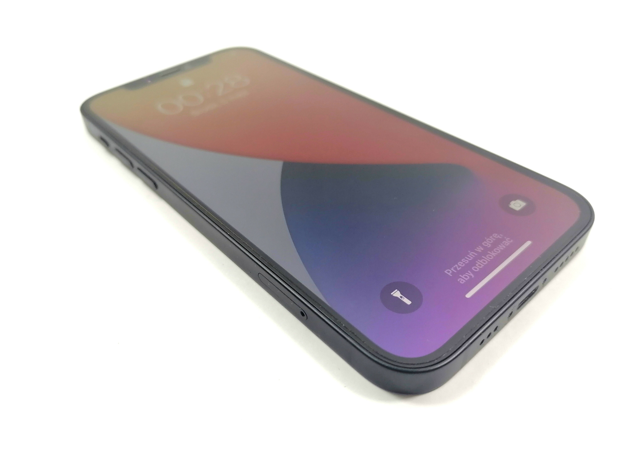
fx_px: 489
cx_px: 314
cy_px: 235
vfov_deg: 51.4
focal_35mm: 27
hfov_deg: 65.3
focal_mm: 5.3
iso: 50
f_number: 1.8
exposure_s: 1/100
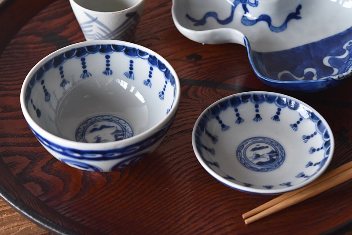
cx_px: 176
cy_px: 118
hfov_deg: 24.6
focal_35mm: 82
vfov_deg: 16.5
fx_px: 806
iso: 800
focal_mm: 55
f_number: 5.6
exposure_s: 1/20
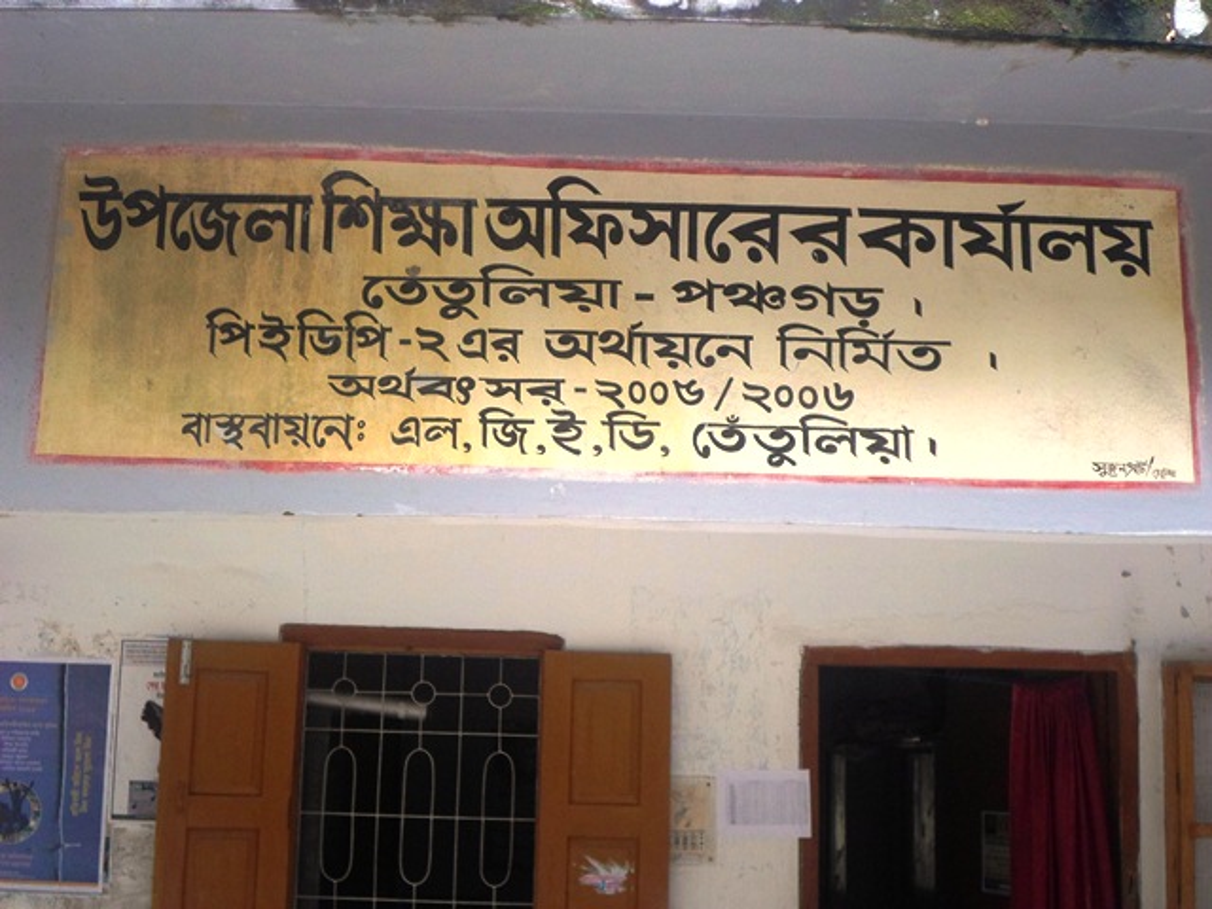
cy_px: 454
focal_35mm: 43
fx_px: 1506
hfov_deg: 43.9
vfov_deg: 33.6
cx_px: 606
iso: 120
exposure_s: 1/45
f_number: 3.2
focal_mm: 7.8
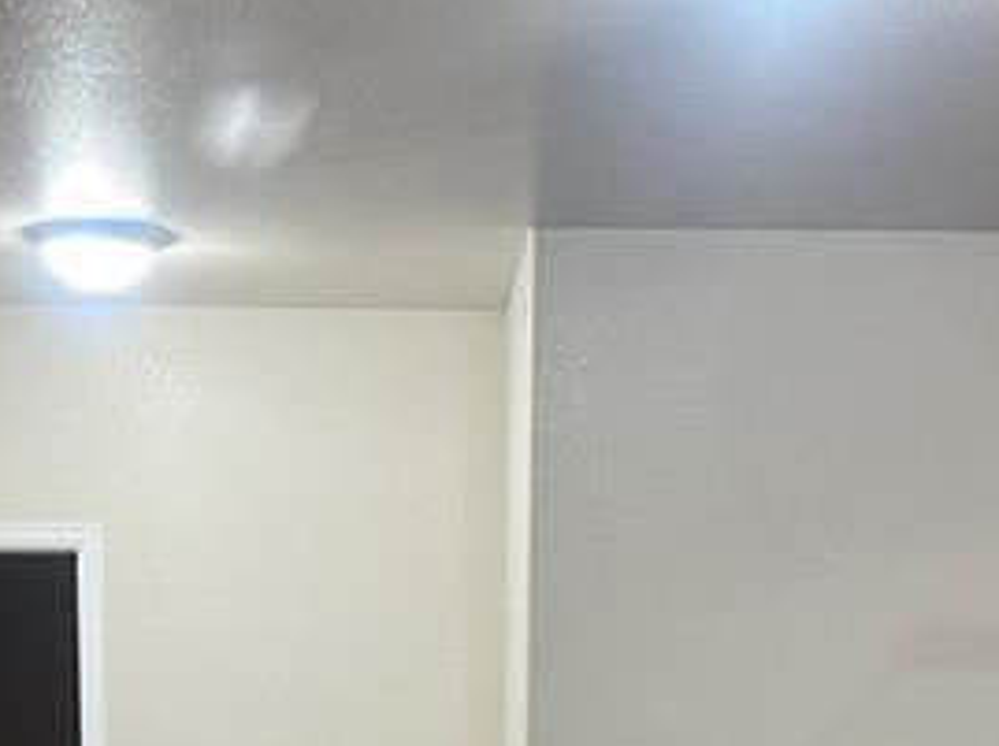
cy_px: 1204
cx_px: 379
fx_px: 2853
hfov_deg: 19.8
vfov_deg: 13.8
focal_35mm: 99
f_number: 1.5
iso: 320
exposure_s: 1/60
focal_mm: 5.7
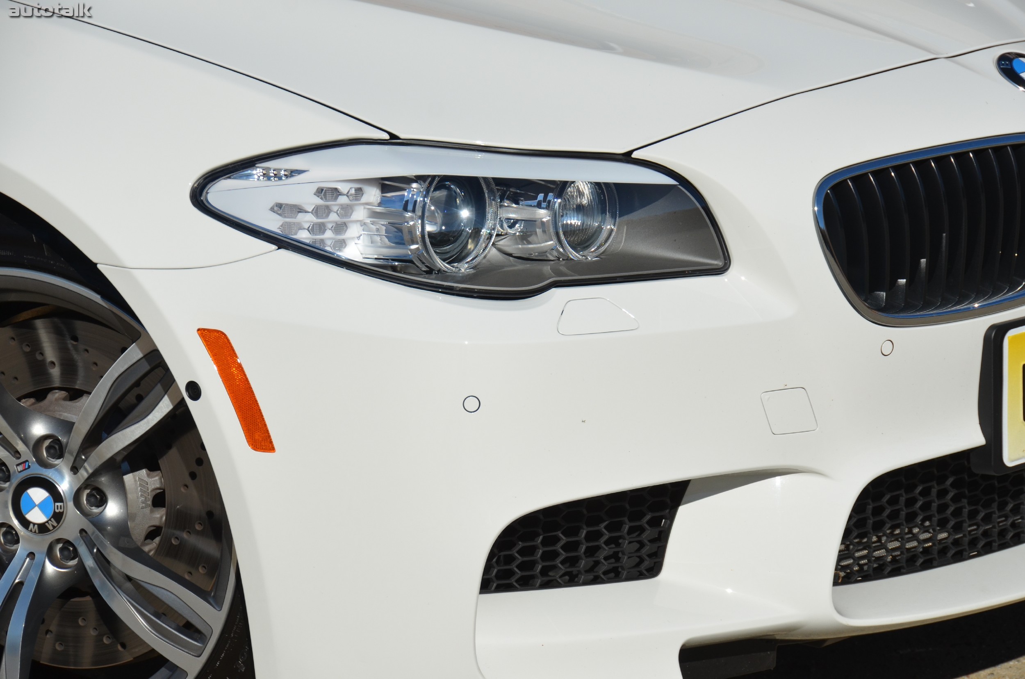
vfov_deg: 9.6
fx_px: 4049
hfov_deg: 14.4
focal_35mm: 142
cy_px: 340
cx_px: 512
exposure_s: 1/2000
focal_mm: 95
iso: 400
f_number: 8
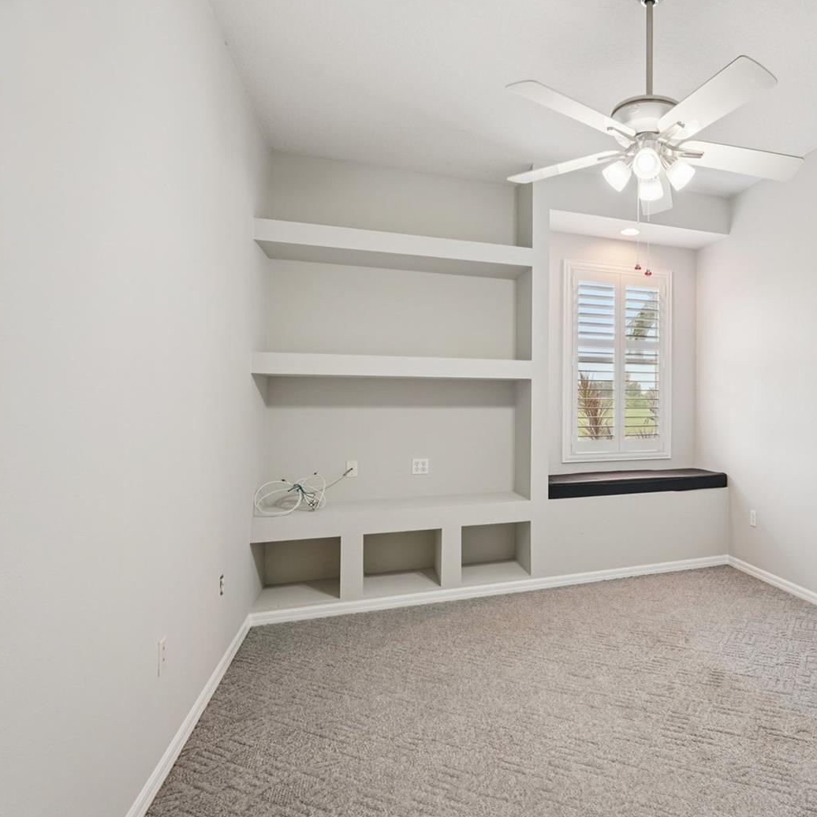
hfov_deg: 67.1
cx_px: 622
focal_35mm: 21
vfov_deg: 72.1
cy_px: 402
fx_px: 561
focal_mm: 16
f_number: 8
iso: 400
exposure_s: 1/10
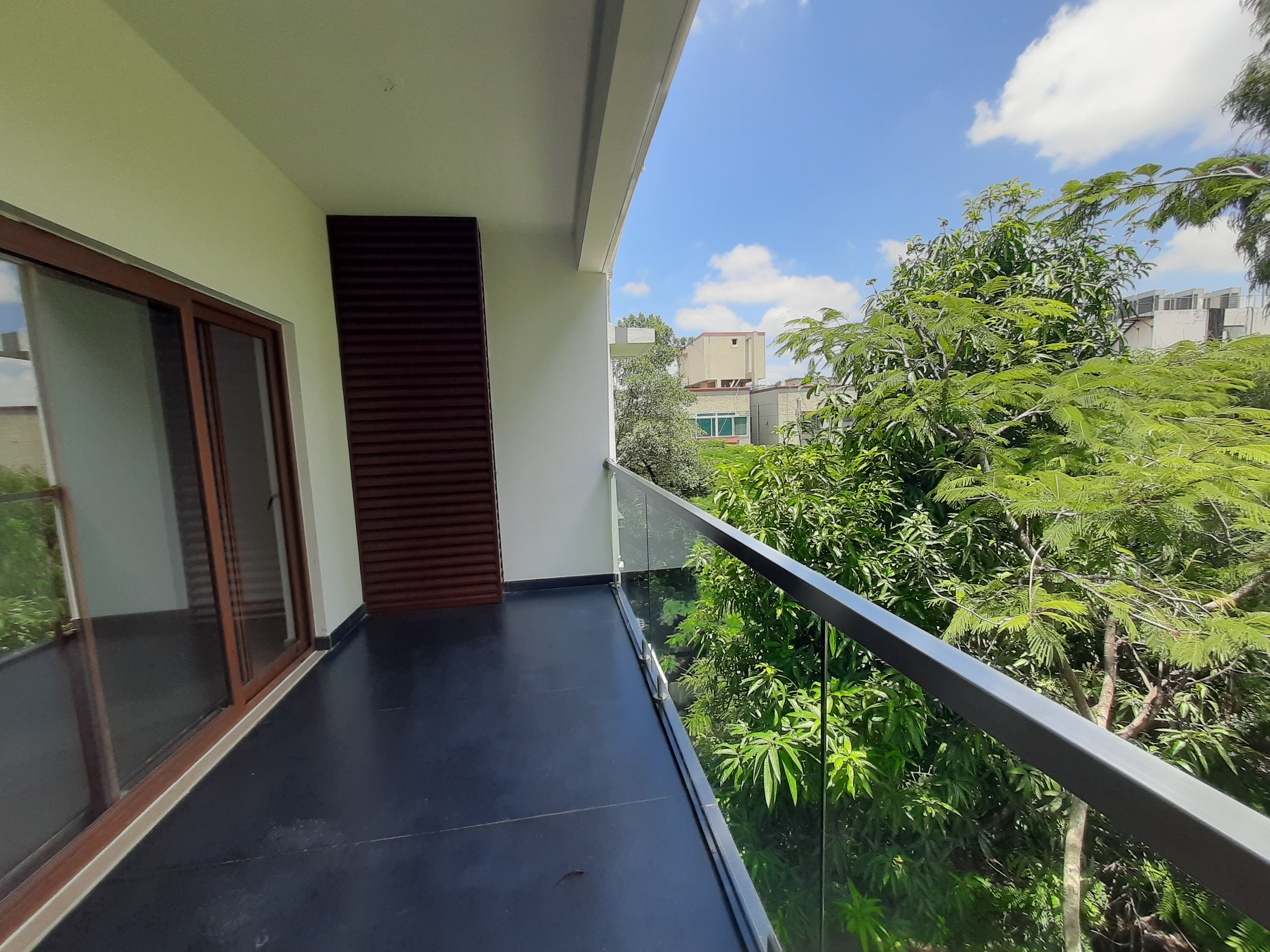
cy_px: 476
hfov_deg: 106.2
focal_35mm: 13
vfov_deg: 89.9
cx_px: 635
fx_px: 477
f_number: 2.2
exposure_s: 1/440
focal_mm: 1.42
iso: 40
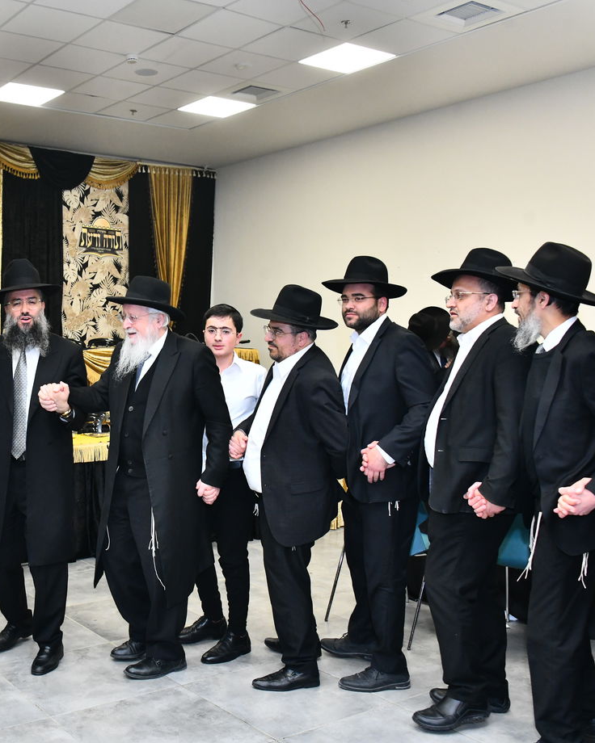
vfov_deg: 45.8
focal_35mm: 40
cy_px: 370
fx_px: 880
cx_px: 146
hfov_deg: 36.4
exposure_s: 1/125
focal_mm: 28
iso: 2000
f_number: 5.6
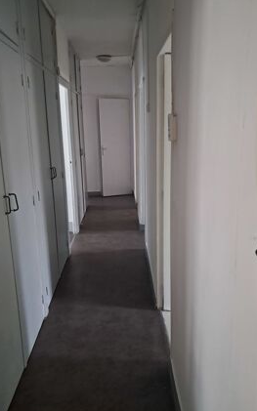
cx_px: 135
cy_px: 206
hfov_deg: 43.1
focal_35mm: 29
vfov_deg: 64.6
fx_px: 325
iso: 1000
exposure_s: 1/20
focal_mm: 4
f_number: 1.8
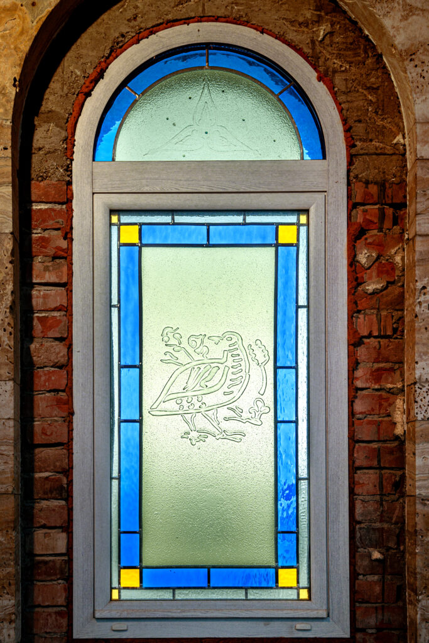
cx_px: 214
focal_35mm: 42
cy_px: 322
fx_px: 750
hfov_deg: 31.9
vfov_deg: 46.4
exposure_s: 1/60
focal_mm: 42
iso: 100
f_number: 5
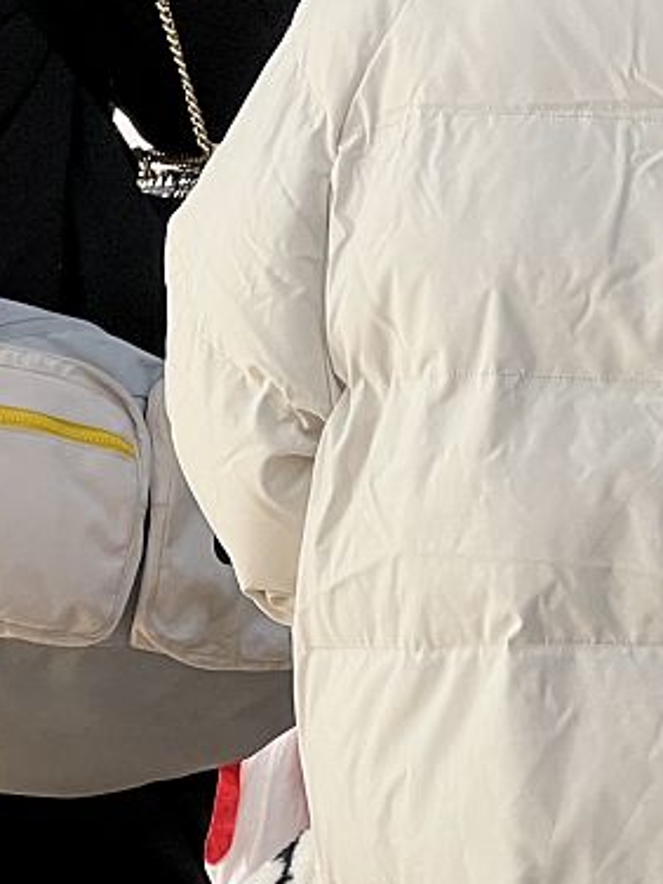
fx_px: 6282
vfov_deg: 8.0
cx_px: 480
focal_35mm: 246
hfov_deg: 6.0
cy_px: -153
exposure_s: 1/374
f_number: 2.8
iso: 32
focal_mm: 9
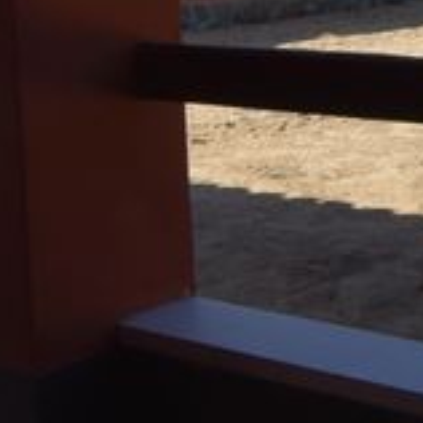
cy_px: -23
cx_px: 738
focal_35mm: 76
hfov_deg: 18.4
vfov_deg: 21.7
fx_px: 1051
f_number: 8
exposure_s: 1/640
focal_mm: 10
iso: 200
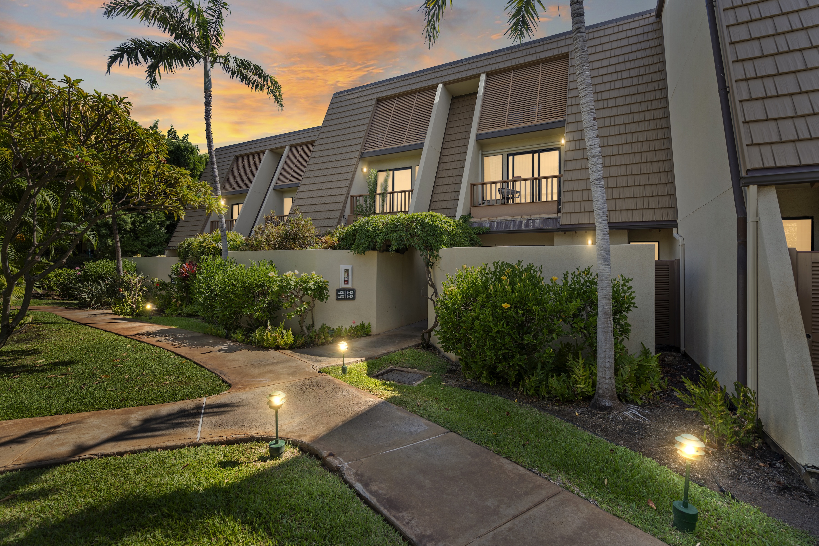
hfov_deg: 96.7
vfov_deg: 73.7
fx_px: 364
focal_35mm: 16
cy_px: 273
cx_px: 410
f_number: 8
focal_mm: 16
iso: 100
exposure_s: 1/25
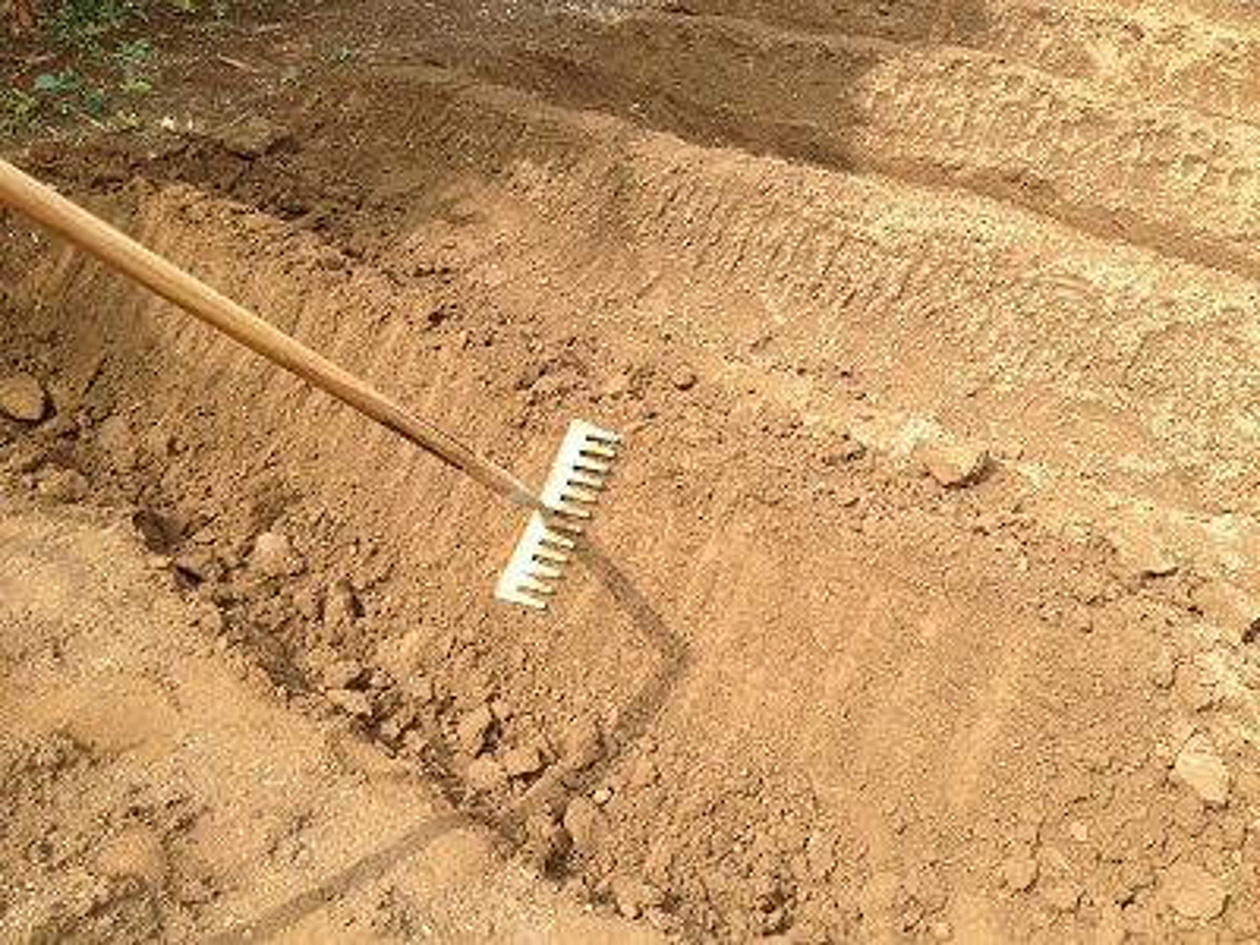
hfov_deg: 52.6
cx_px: 630
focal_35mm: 35
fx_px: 1274
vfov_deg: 40.7
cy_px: 472
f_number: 2.4
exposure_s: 1/438
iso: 50
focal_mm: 4.28
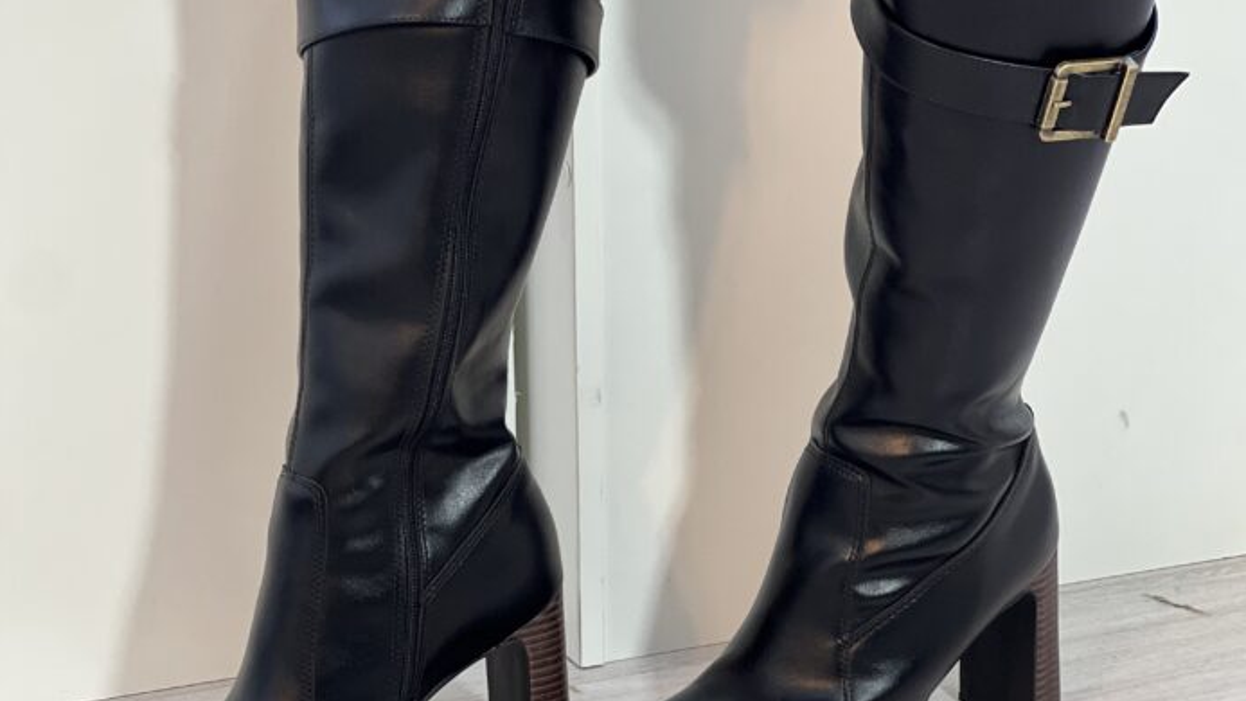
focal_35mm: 113
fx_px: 3734
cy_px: 306
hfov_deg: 18.9
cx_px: 624
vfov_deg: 10.7
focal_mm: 9
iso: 125
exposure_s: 1/40
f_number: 2.8
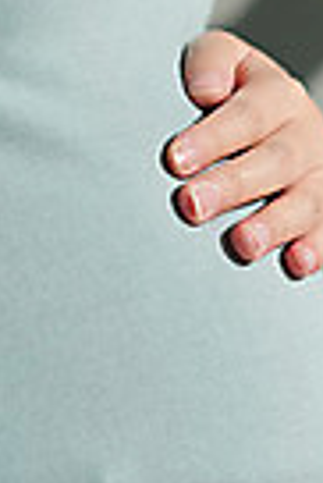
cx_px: 130
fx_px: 1973
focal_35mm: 147
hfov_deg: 9.4
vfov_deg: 13.9
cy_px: 185
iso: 250
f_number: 3.2
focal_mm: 50
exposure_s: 1/5000
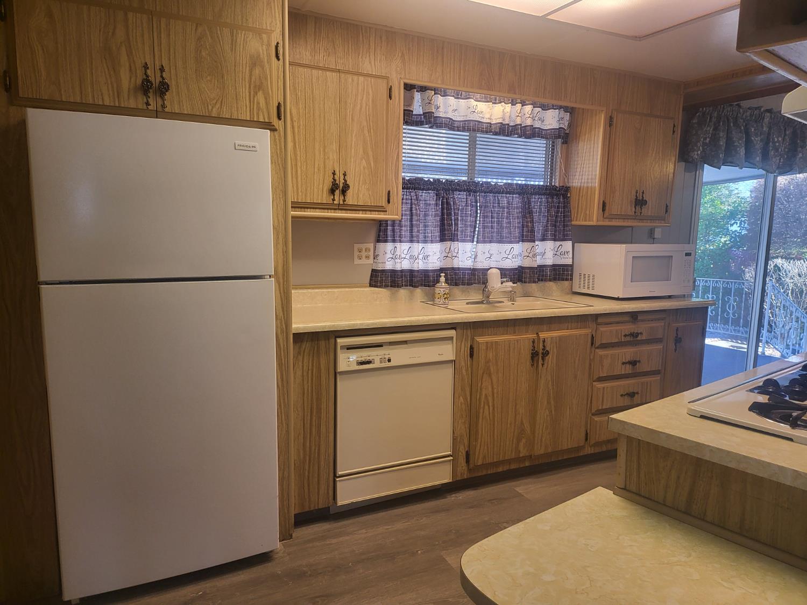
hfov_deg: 71.6
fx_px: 560
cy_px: 302
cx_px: 404
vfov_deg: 56.8
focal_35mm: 24
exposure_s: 1/120
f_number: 1.8
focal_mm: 5
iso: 200
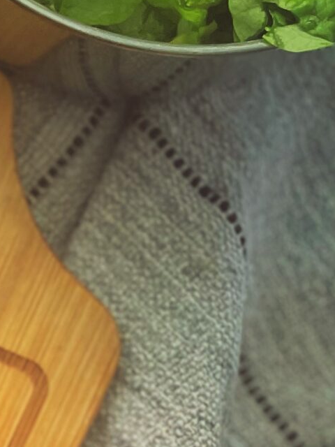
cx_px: -332
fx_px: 1342
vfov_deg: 17.6
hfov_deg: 12.5
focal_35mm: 104
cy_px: 600
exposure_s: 1/60
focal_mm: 4.2
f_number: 1.6
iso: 200
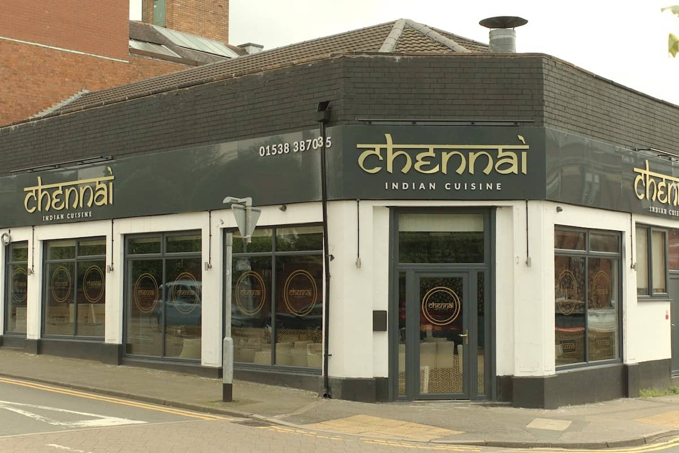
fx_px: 943
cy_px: 226
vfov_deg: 27.0
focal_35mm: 50
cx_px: 340
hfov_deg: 39.6
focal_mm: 18.3
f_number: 2.8
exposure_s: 1/2500
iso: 320
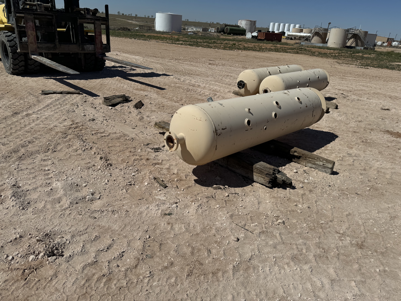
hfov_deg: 71.6
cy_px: 150
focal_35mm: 24
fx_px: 278
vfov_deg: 56.8
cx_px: 200
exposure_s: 1/15152
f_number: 1.78
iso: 80
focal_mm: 6.86
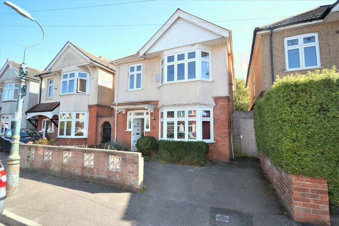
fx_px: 155
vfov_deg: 72.0
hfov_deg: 95.0
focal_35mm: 16
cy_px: 113
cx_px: 170
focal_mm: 11
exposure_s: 1/125
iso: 160
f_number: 5.6
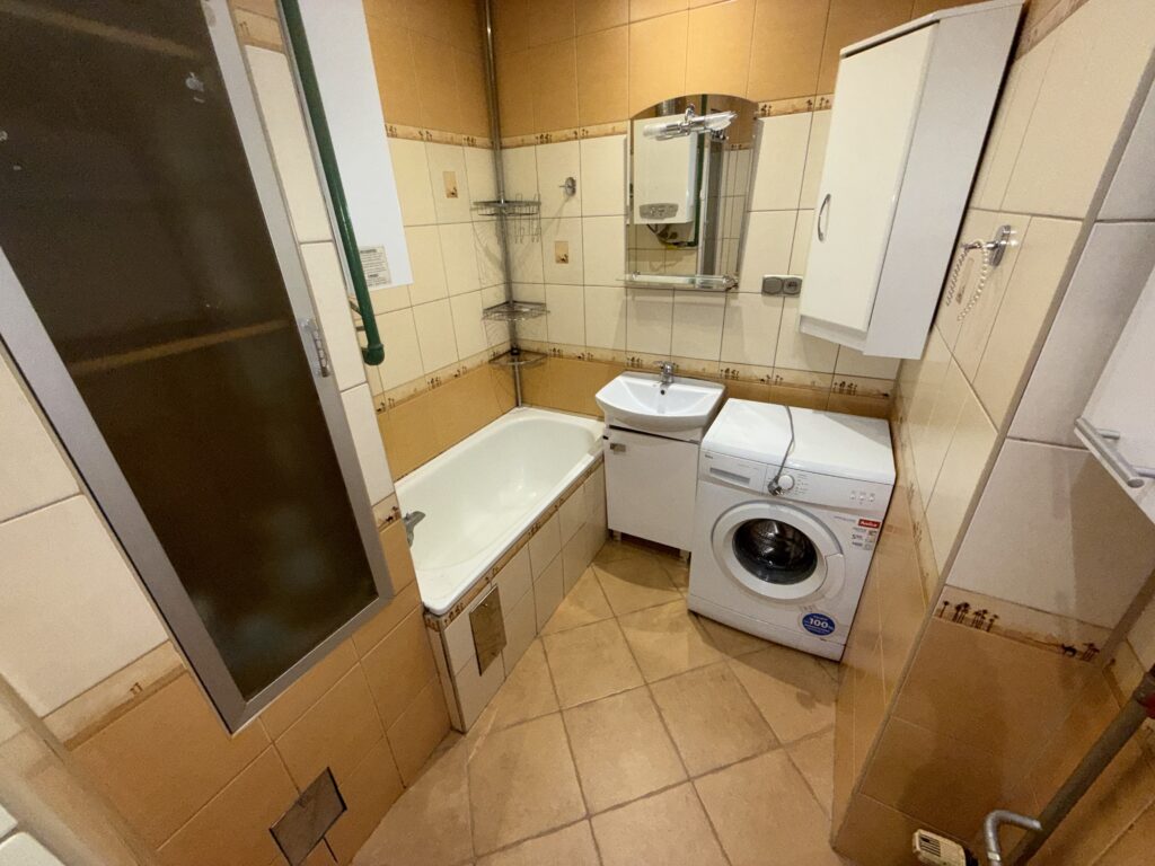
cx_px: 578
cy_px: 433
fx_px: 467
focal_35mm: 14
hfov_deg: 102.1
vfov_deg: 85.7
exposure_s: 1/100
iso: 125
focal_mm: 2.22
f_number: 2.2
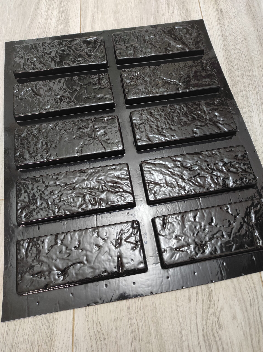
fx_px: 254
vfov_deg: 69.4
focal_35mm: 25
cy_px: 176
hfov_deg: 54.8
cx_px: 132
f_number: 1.89
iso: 970
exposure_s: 1/33
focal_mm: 5.43
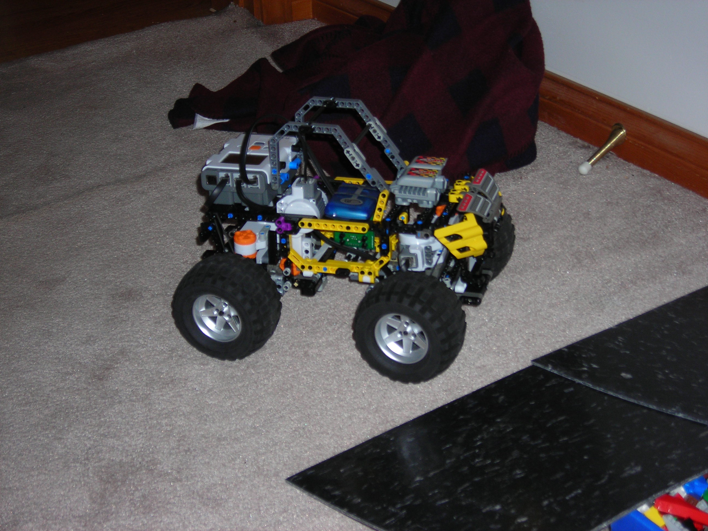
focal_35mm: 65
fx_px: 1329
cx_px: 354
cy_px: 266
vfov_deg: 22.6
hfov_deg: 29.8
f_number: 3.9
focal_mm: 10.8
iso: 66
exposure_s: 1/60.1
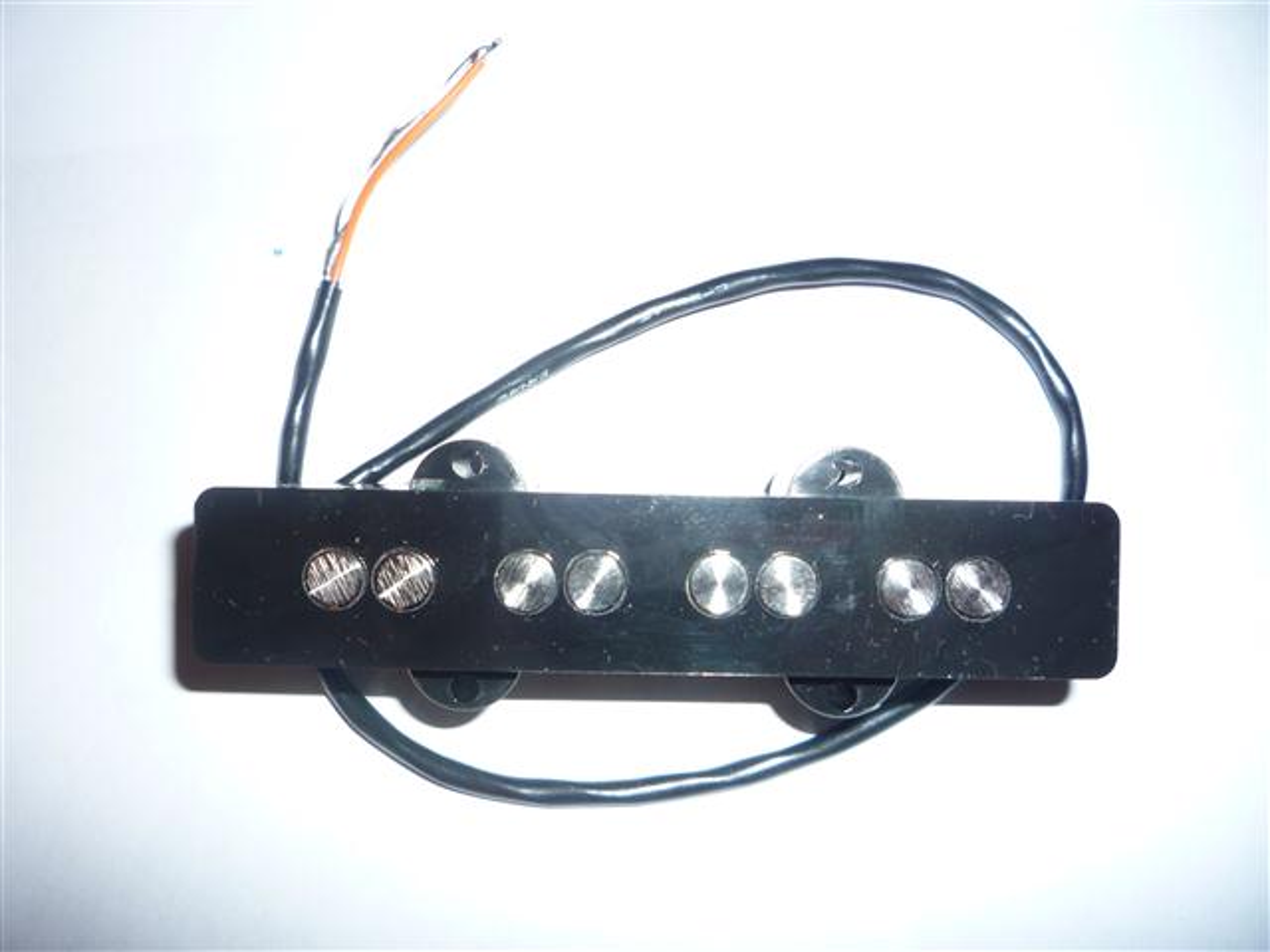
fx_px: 1101
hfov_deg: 60.0
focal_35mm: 30
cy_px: 476
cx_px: 635
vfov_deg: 46.8
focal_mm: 5.2
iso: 100
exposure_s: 1/30
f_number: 4
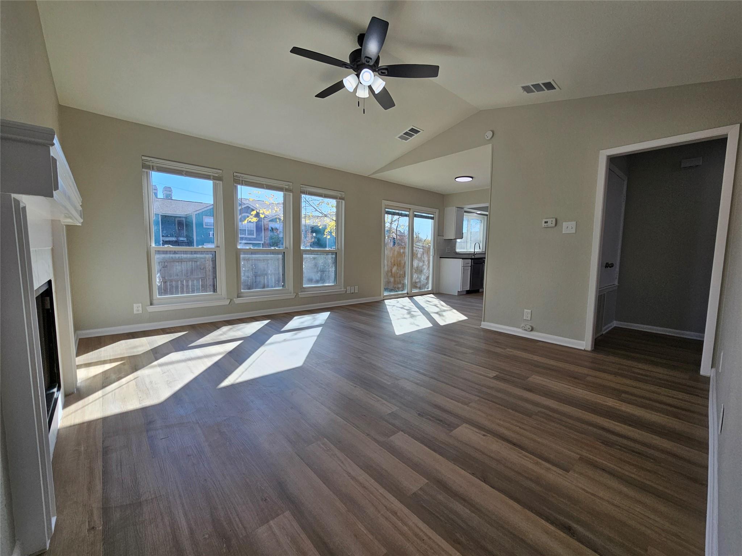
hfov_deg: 106.2
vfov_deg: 89.9
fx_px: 279
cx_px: 371
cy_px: 278
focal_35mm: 13
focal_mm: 2.2
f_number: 2.2
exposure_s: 1/337
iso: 50
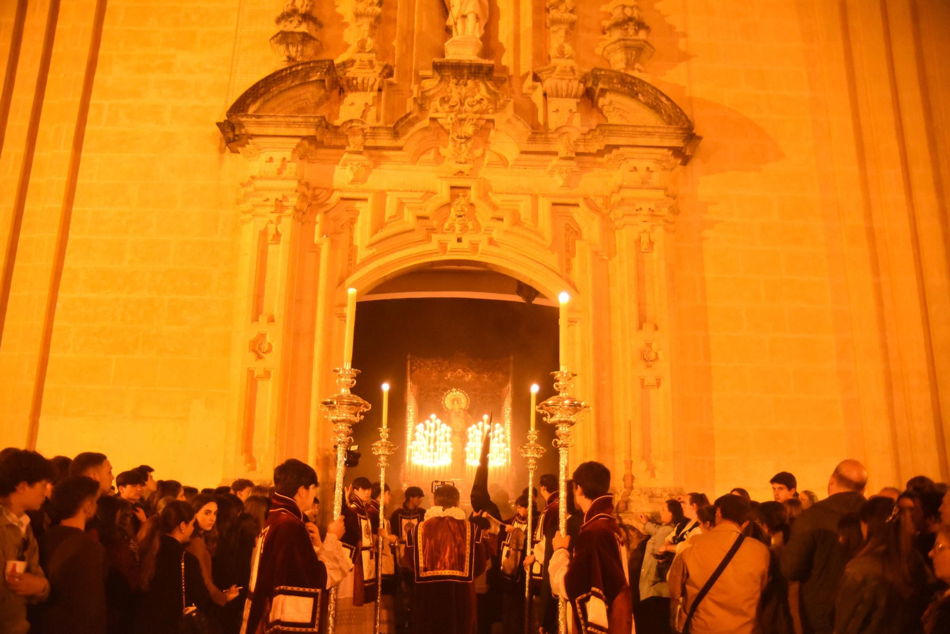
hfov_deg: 63.6
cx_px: 475
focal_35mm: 29
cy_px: 317
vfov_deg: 45.0
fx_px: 766
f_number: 3.5
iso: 11400
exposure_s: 1/80
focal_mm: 29
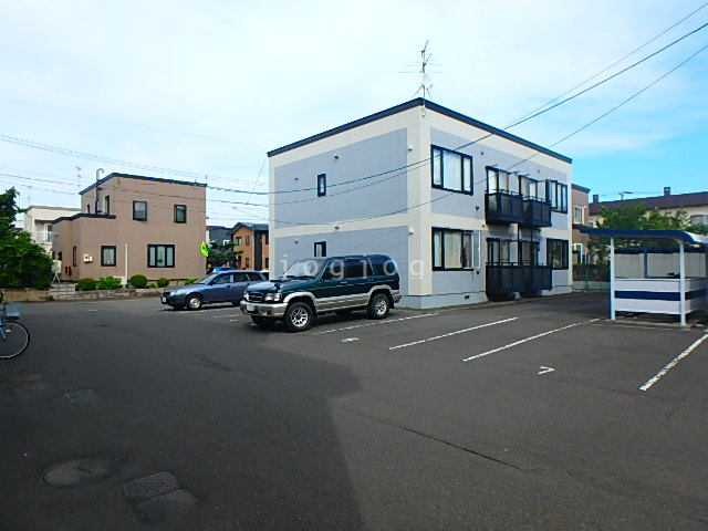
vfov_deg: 63.4
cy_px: 266
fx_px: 430
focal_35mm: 21
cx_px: 354
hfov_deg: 79.0
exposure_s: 1/800
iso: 125
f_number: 3.5
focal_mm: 3.7
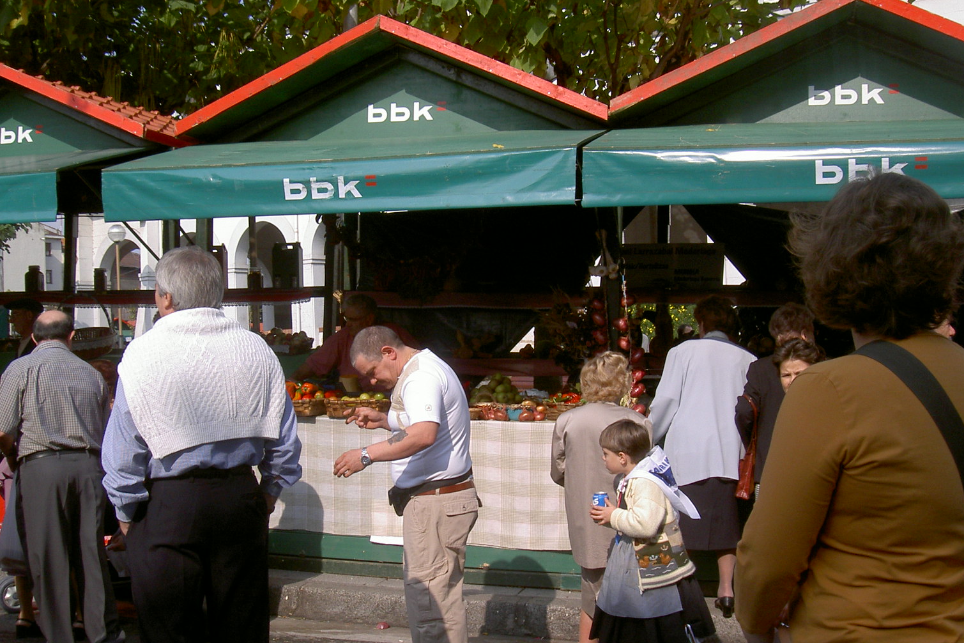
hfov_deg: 45.4
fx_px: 1151
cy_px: 340
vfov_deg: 31.2
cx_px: 460
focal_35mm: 43
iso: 100
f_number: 4.7
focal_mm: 8
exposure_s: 1/769
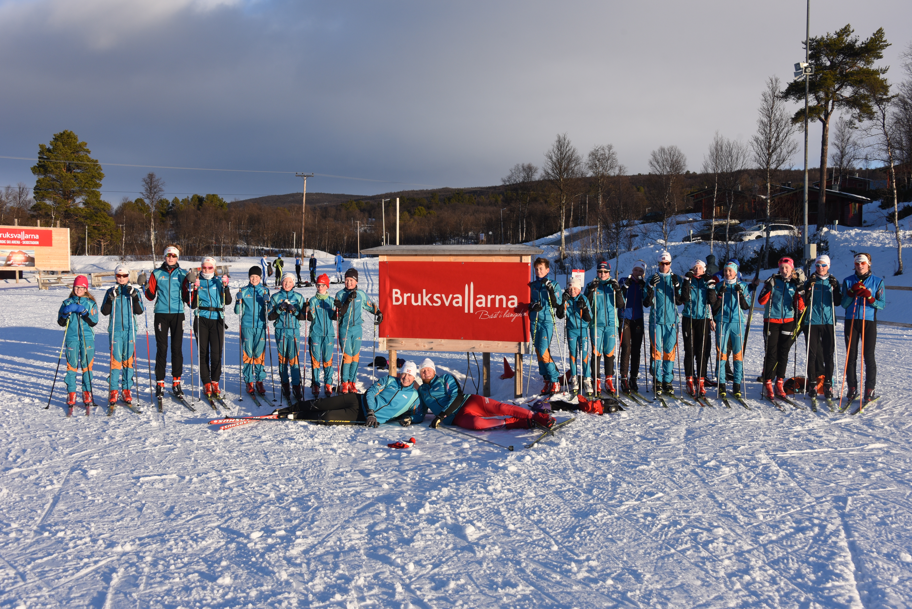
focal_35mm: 42
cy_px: 304
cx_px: 456
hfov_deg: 46.4
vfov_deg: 31.9
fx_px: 1064
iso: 400
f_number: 9
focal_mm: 42
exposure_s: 1/500
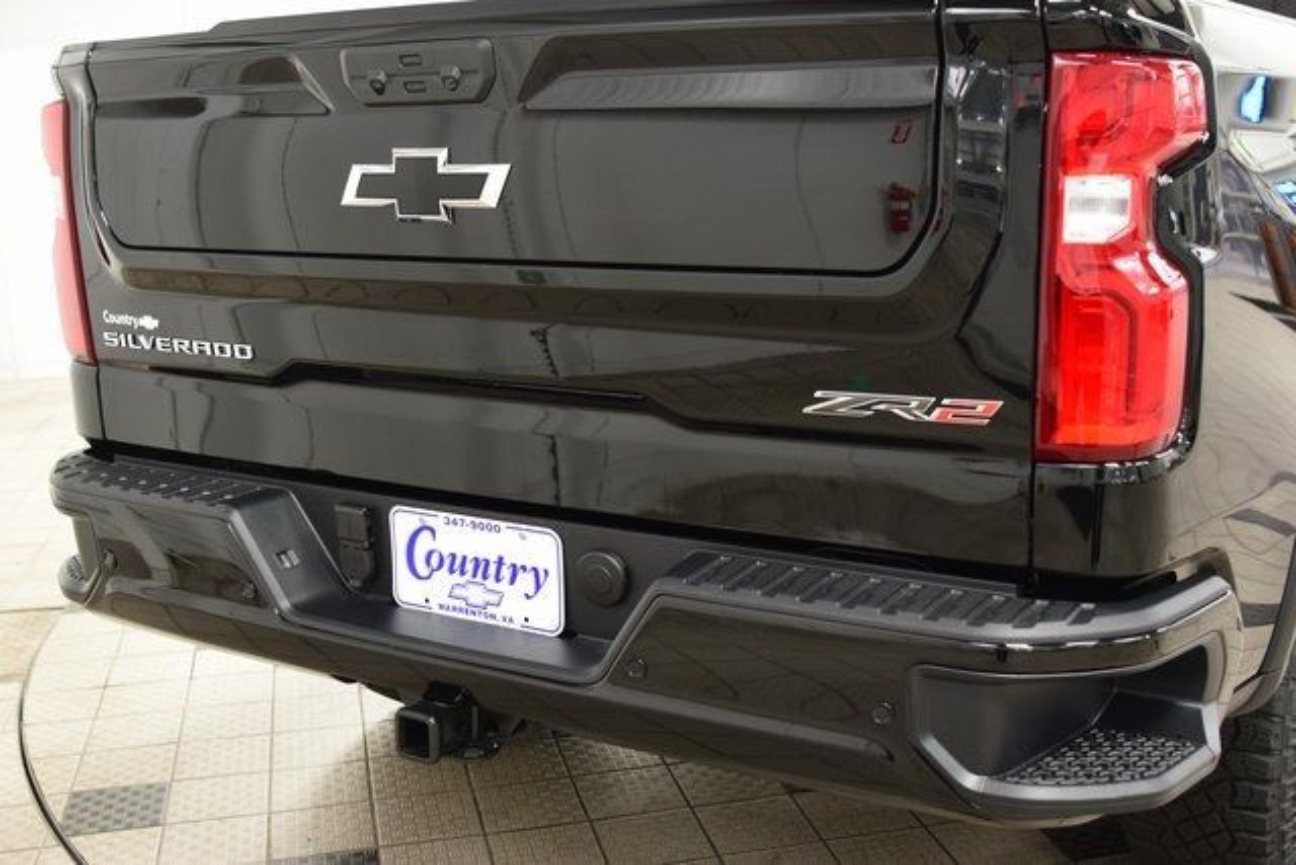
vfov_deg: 31.9
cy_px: 432
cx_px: 648
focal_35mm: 42
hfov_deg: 46.4
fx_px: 1512
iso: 1600
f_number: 2.8
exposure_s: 1/50
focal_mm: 28
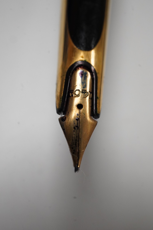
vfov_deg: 43.6
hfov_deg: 29.9
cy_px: 115
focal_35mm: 45
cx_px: 76
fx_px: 287
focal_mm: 30
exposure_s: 1/100
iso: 2500
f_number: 20
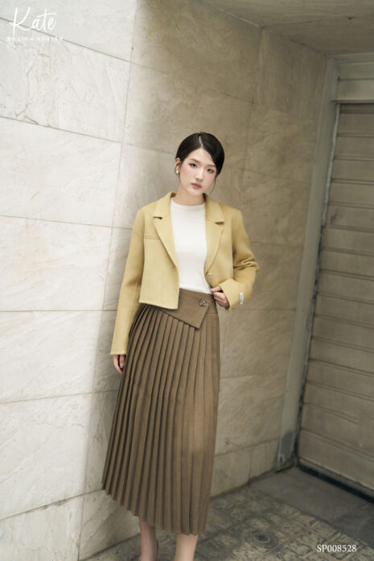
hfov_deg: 27.0
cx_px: 187
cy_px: 280
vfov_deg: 39.6
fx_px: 779
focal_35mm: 50
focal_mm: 50
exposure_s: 1/160
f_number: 1.4
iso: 1250
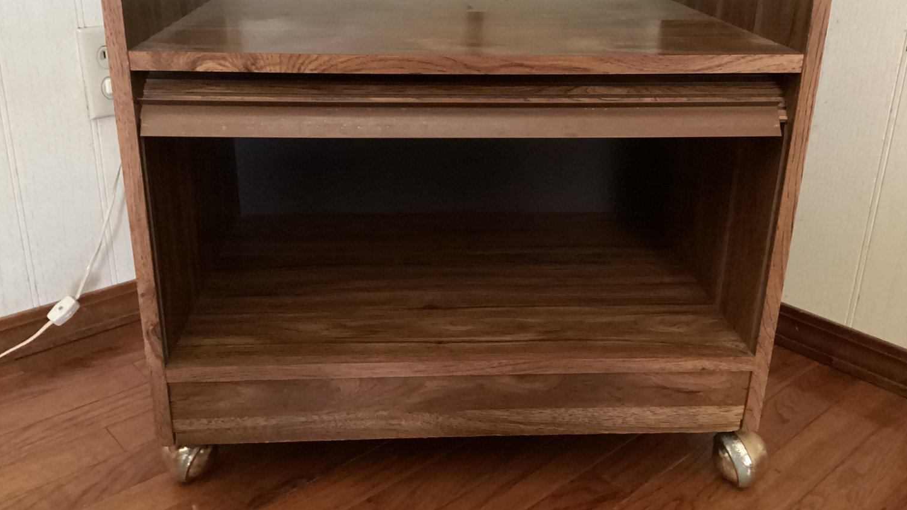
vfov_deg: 34.5
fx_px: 818
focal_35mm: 34
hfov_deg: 58.0
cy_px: 197
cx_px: 455
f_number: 2.4
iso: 800
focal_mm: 3.3
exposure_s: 1/15
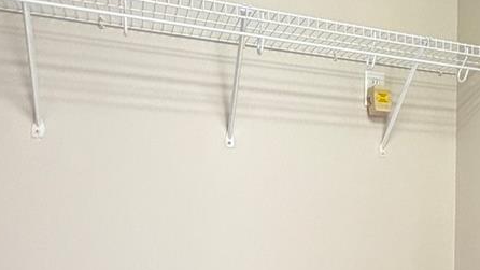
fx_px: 522
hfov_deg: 46.7
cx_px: 385
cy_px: 250
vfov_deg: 27.8
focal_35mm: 41
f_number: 2.2
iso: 400
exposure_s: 1/60
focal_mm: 2.22
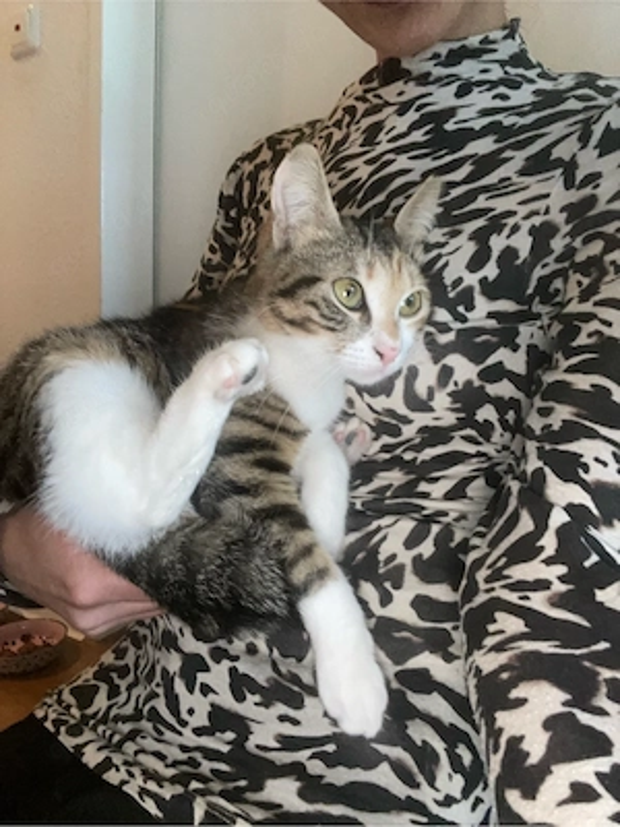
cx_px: 310
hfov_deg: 58.9
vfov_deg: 73.9
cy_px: 414
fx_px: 549
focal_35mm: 23
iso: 320
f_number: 2.2
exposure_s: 1/33
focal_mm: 2.71
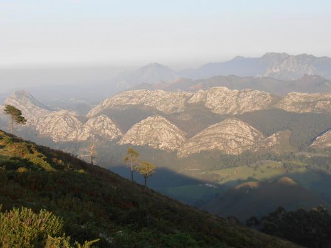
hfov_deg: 28.2
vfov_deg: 21.3
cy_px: 124
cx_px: 166
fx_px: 660
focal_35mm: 69
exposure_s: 1/320
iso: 100
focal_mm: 12.29
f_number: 4.8
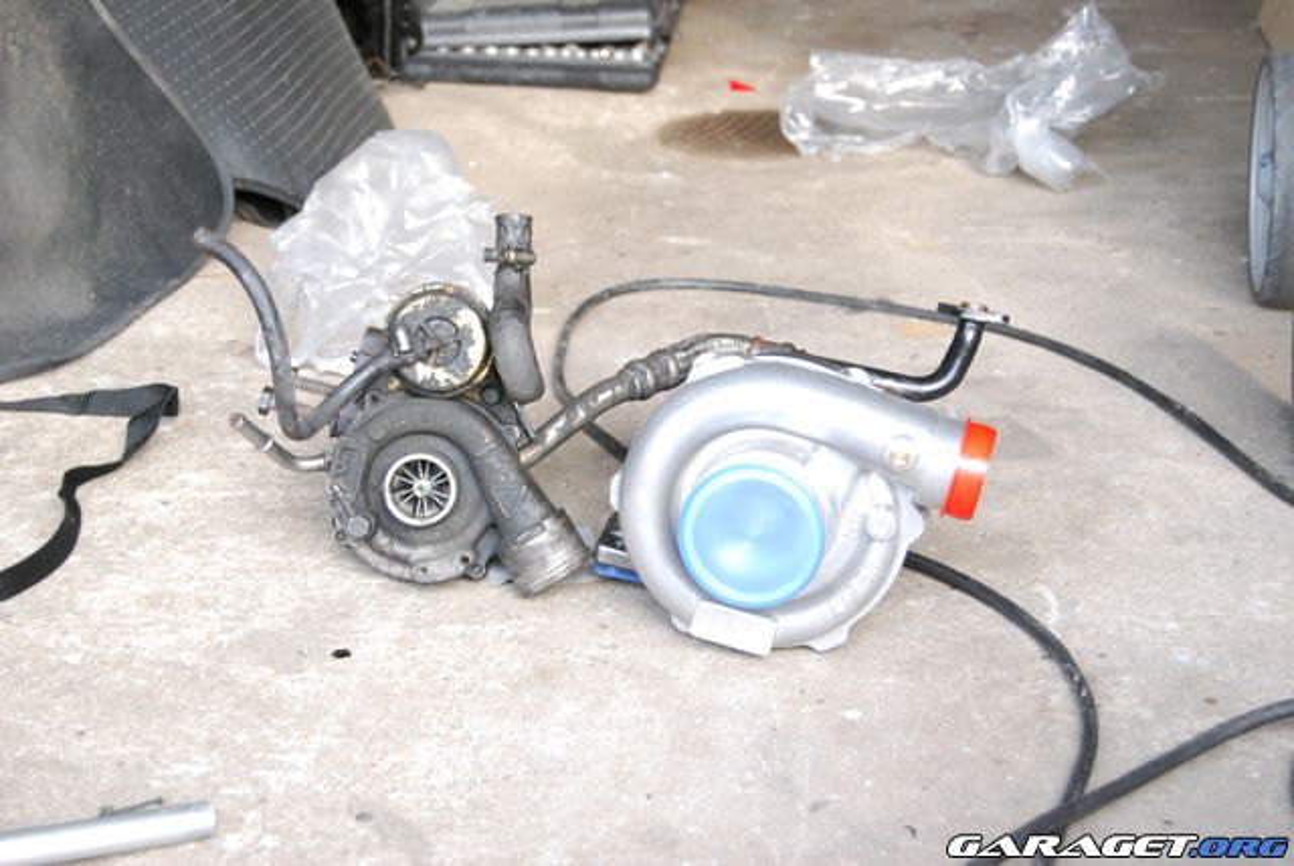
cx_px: 647
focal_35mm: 63
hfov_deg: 31.9
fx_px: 2267
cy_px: 433
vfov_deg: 21.6
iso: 800
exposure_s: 1/60
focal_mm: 42
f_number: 5.3
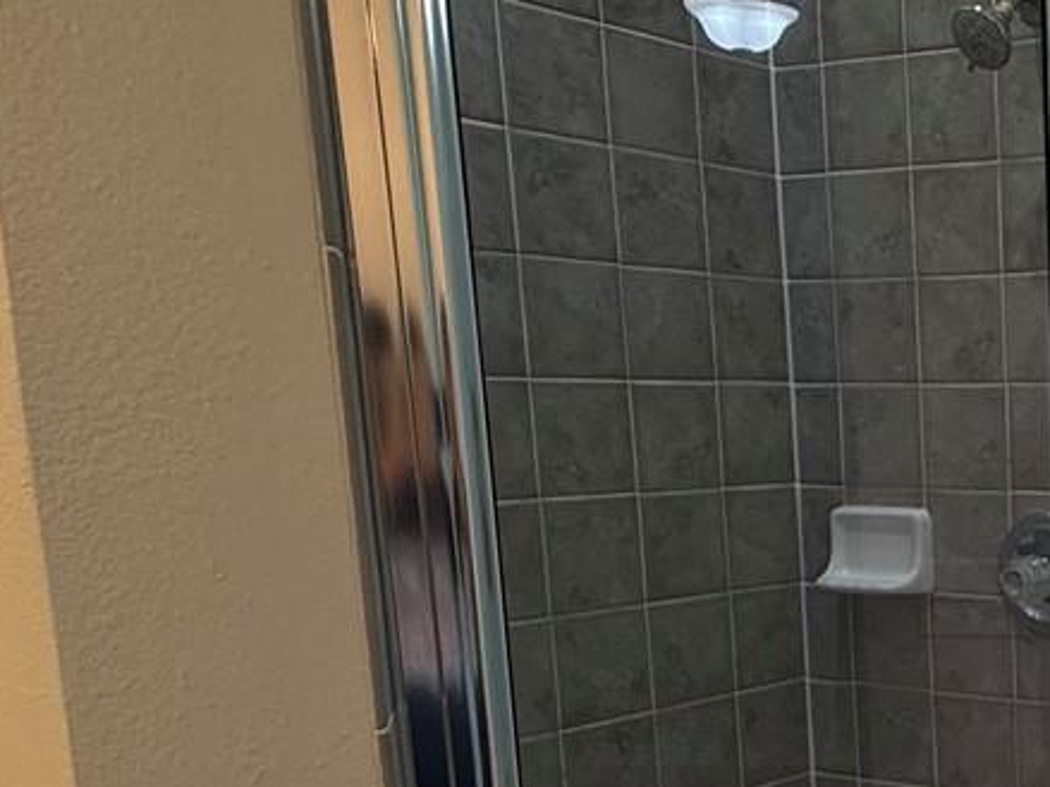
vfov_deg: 27.6
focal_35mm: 51
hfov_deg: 30.5
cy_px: 689
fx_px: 1547
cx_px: 1323
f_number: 2.2
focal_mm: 2.22
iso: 100
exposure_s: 1/120
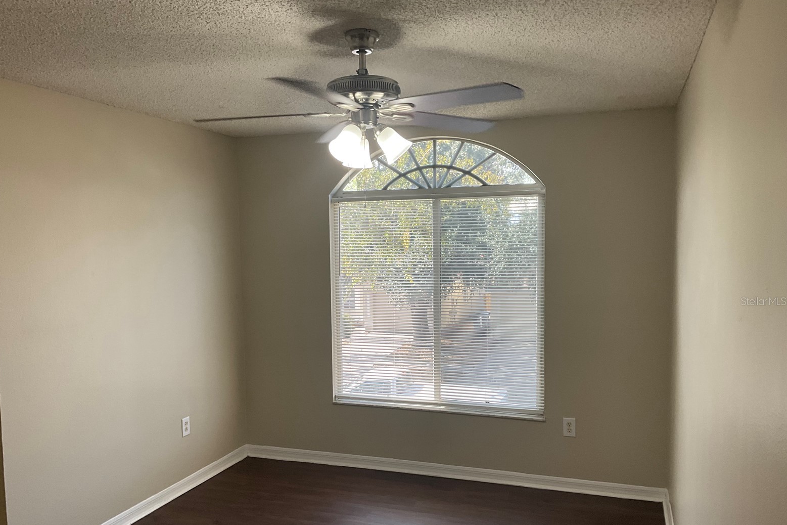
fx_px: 678
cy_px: 301
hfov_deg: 60.3
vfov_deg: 42.2
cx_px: 384
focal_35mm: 31
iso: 40
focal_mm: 3
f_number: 1.8
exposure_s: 1/60
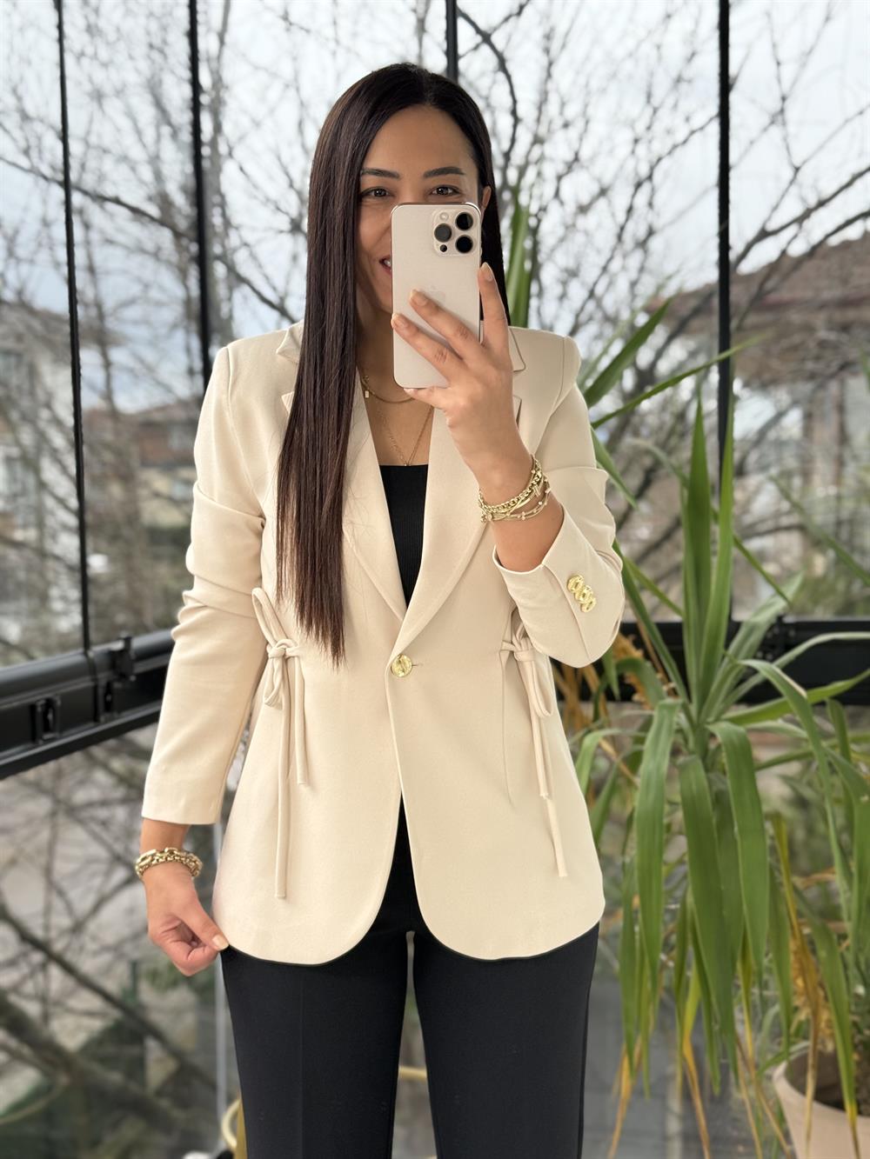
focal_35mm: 48
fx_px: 1608
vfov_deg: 39.7
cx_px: 435
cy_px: 580
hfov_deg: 30.3
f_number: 1.78
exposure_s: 1/452
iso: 100
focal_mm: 6.76
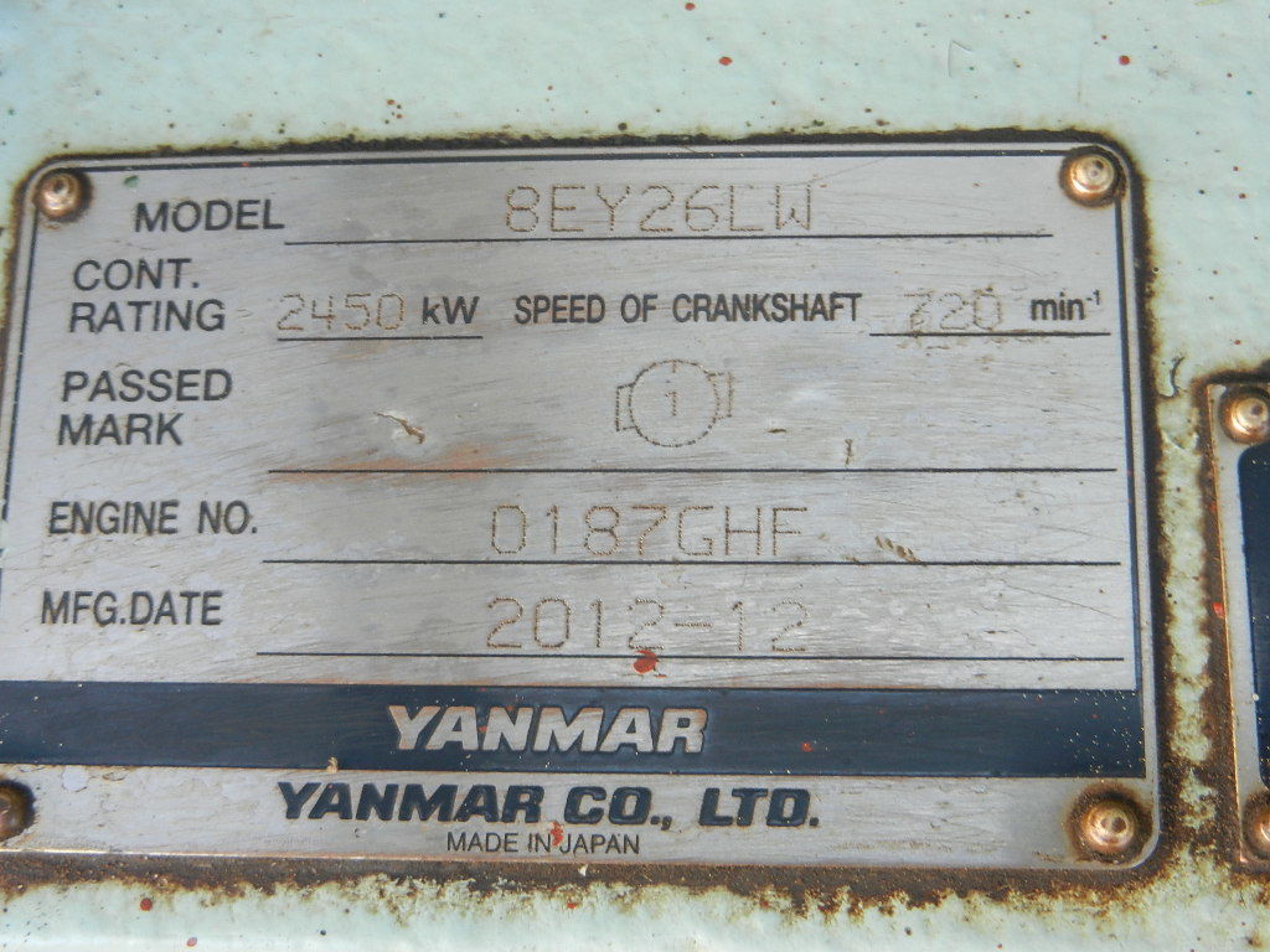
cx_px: 635
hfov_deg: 36.2
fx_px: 1944
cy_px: 476
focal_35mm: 53
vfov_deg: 27.5
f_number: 4.4
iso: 180
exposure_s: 1/30
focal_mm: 9.4
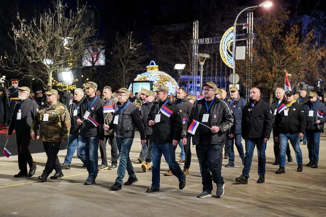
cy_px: 108
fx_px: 606
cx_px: 163
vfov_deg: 20.3
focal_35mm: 67
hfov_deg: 30.1
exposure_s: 1/320
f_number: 1.8
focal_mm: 45
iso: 640
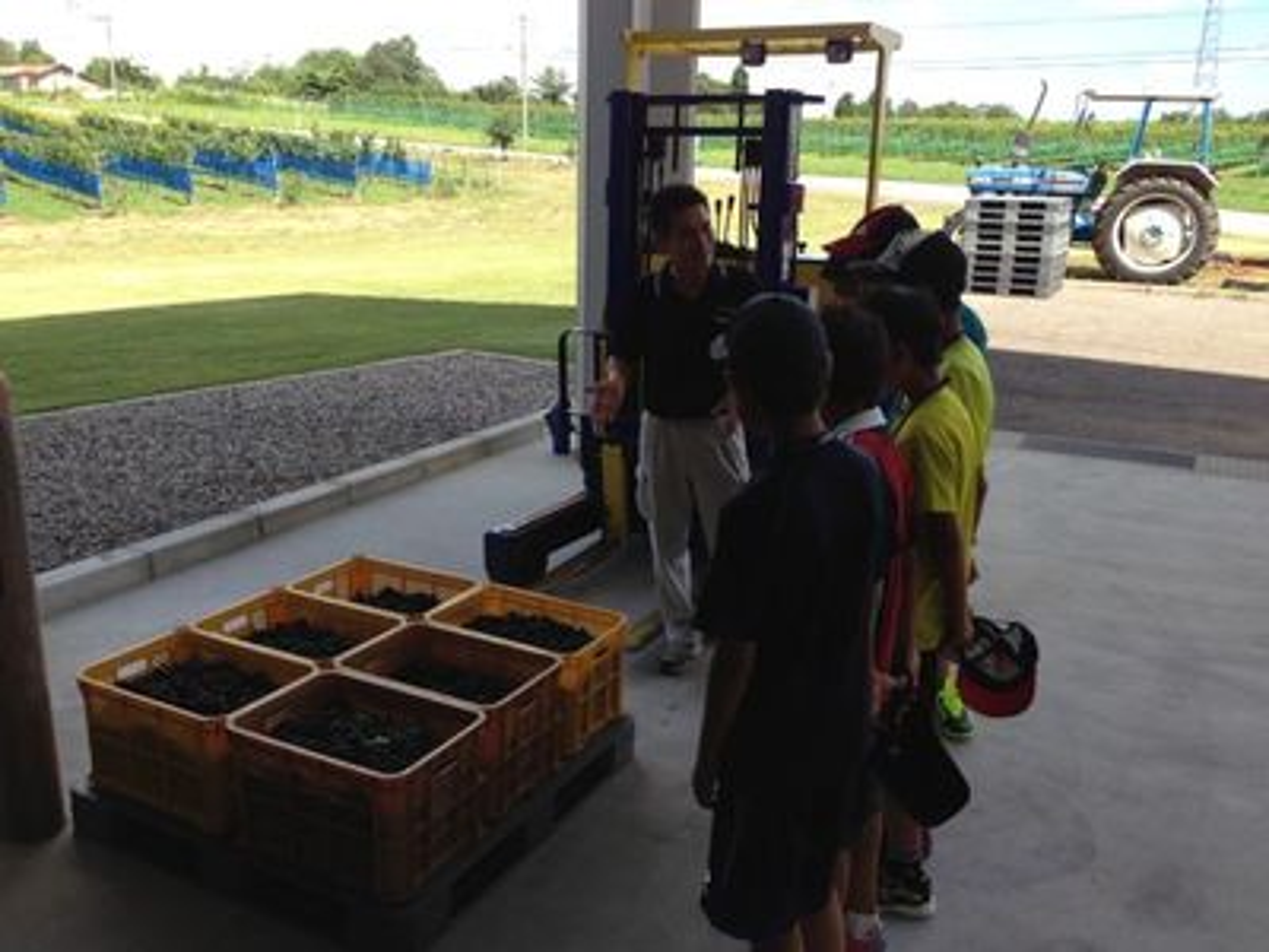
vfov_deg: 42.9
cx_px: 634
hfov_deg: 55.4
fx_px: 1210
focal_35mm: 33
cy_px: 476
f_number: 2.4
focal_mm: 4.13
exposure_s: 1/553
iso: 50
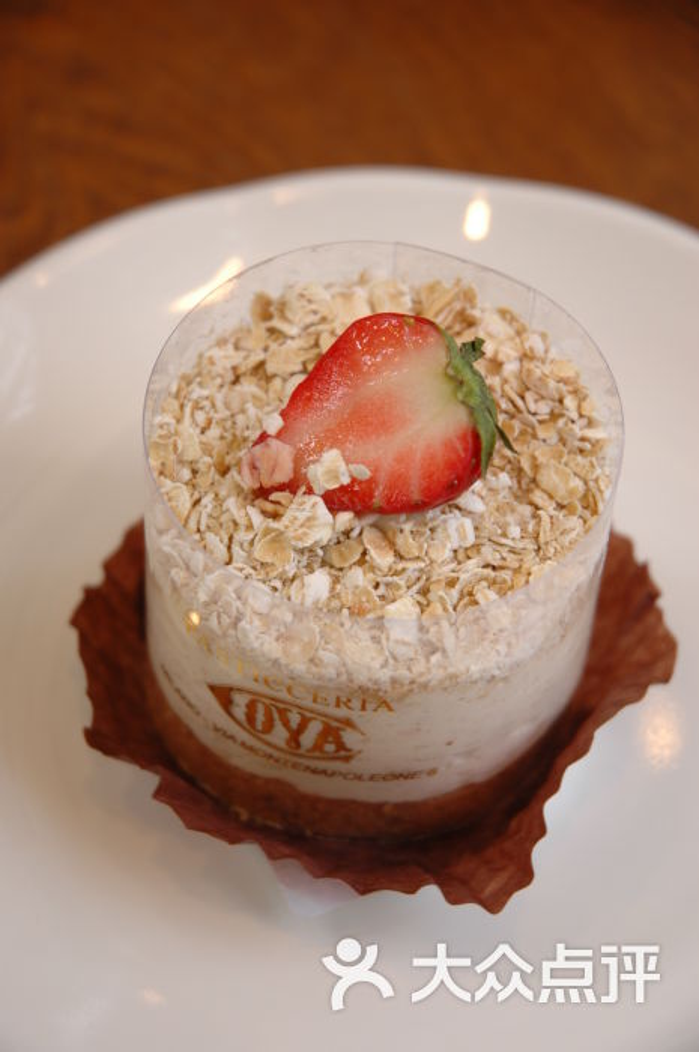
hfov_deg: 13.0
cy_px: 526
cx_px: 350
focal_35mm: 105
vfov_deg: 19.5
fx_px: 3065
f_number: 4.5
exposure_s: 1/15
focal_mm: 70
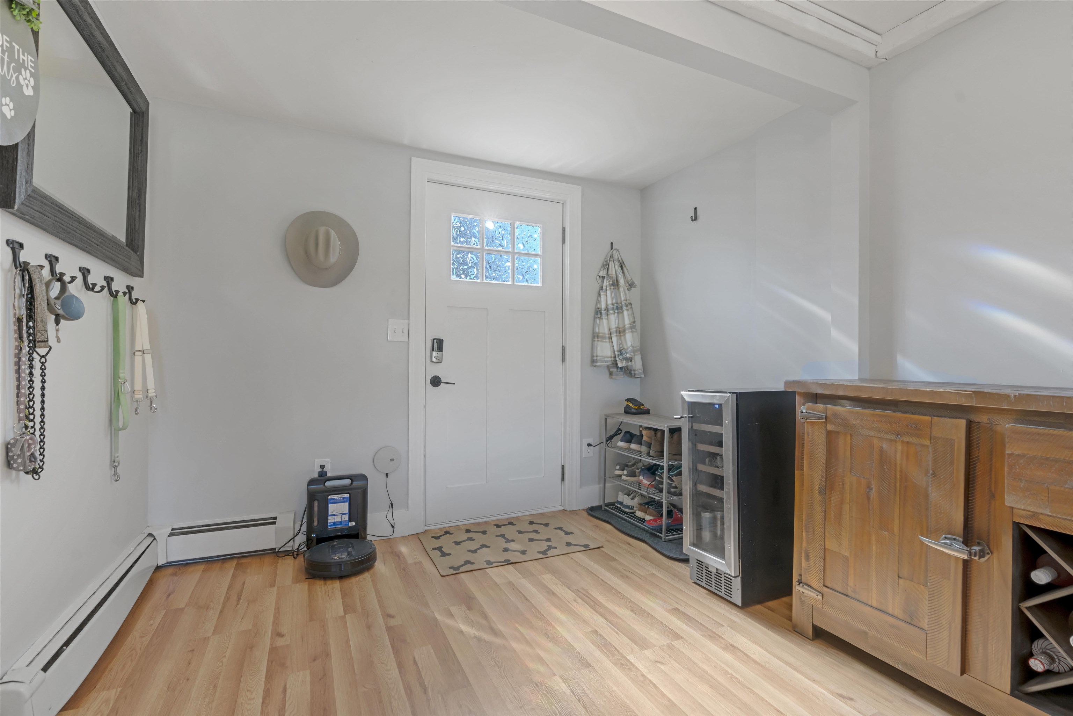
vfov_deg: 73.8
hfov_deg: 96.7
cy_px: 358
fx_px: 477
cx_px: 536
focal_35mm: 16
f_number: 8
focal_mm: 16
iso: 800
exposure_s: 1/60
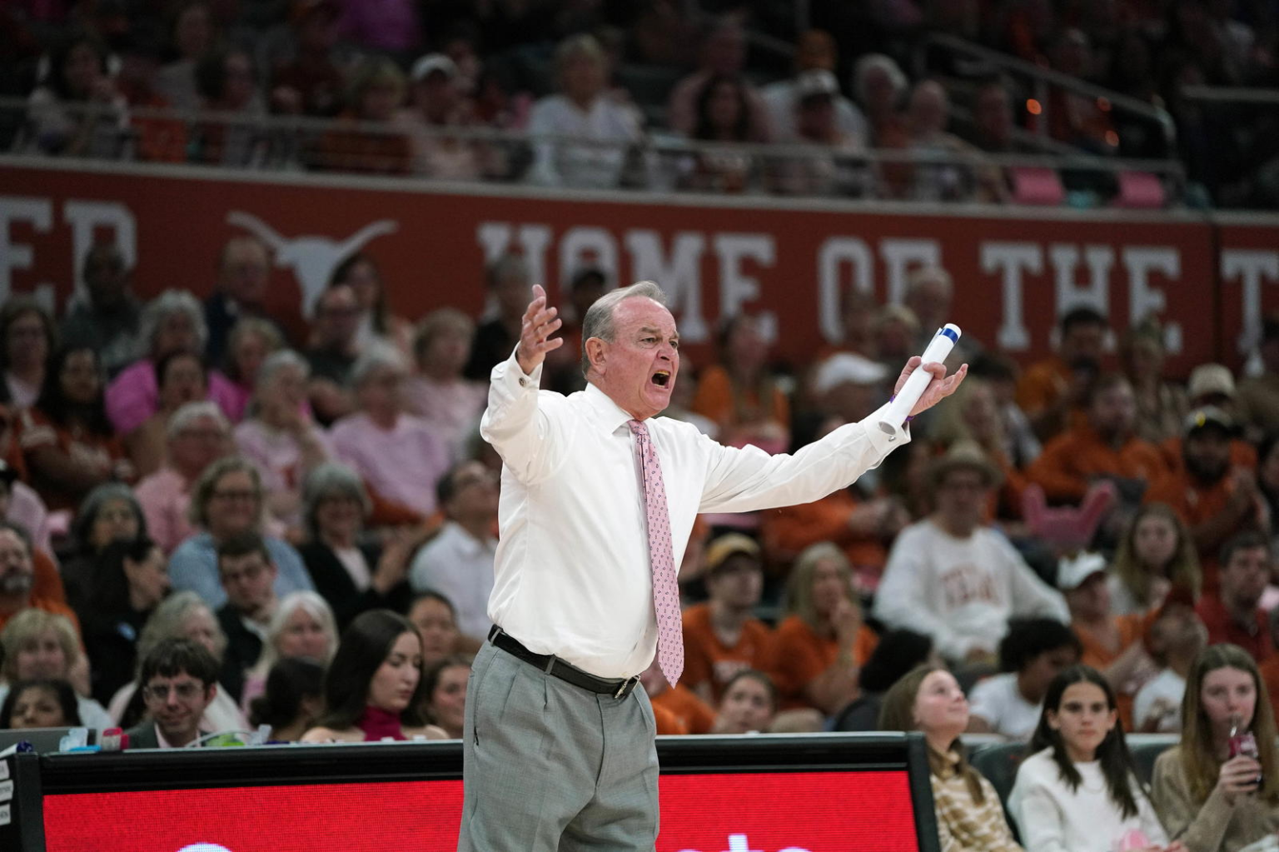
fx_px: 7103
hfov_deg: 10.3
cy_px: 426
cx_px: 640
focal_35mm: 200
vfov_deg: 6.9
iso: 5000
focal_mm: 200
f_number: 2.8
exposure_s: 1/1250
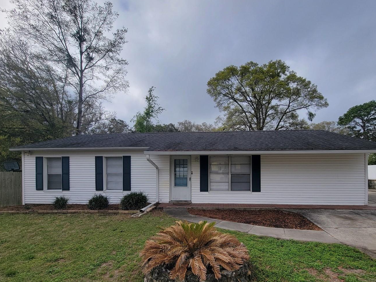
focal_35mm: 16
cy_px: 167
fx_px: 174
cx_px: 210
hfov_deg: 94.1
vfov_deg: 77.4
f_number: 2.2
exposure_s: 1/1936
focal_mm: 2.2
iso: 50
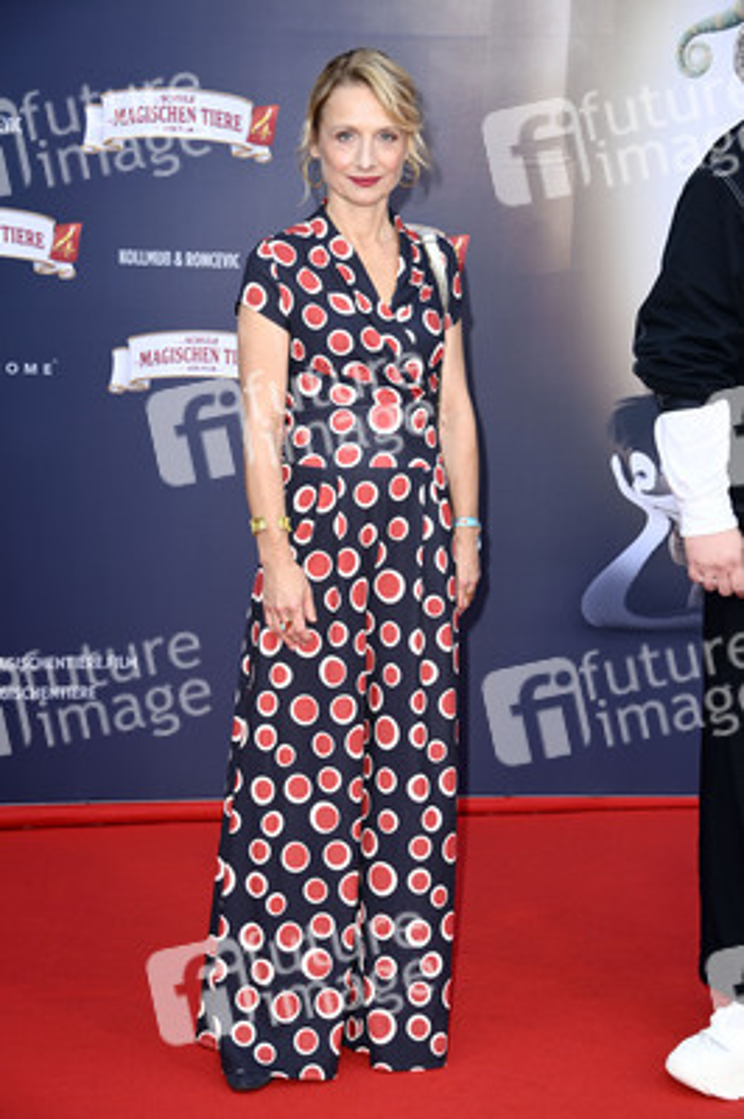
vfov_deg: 28.1
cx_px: 372
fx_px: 2236
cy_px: 560
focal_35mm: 72
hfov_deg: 18.9
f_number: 5.6
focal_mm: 72
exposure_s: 1/250
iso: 640
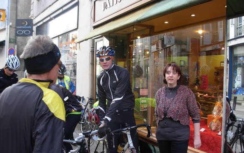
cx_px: 121
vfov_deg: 31.2
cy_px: 81
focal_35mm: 41
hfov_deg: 48.2
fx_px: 273
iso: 79
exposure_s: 1/46.5
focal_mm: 6.3
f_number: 2.9
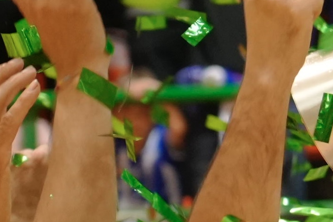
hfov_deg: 3.9
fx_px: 4883
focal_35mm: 528
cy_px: 146
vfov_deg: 2.6
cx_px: 646
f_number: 4
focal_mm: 86
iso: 2000
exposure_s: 1/200
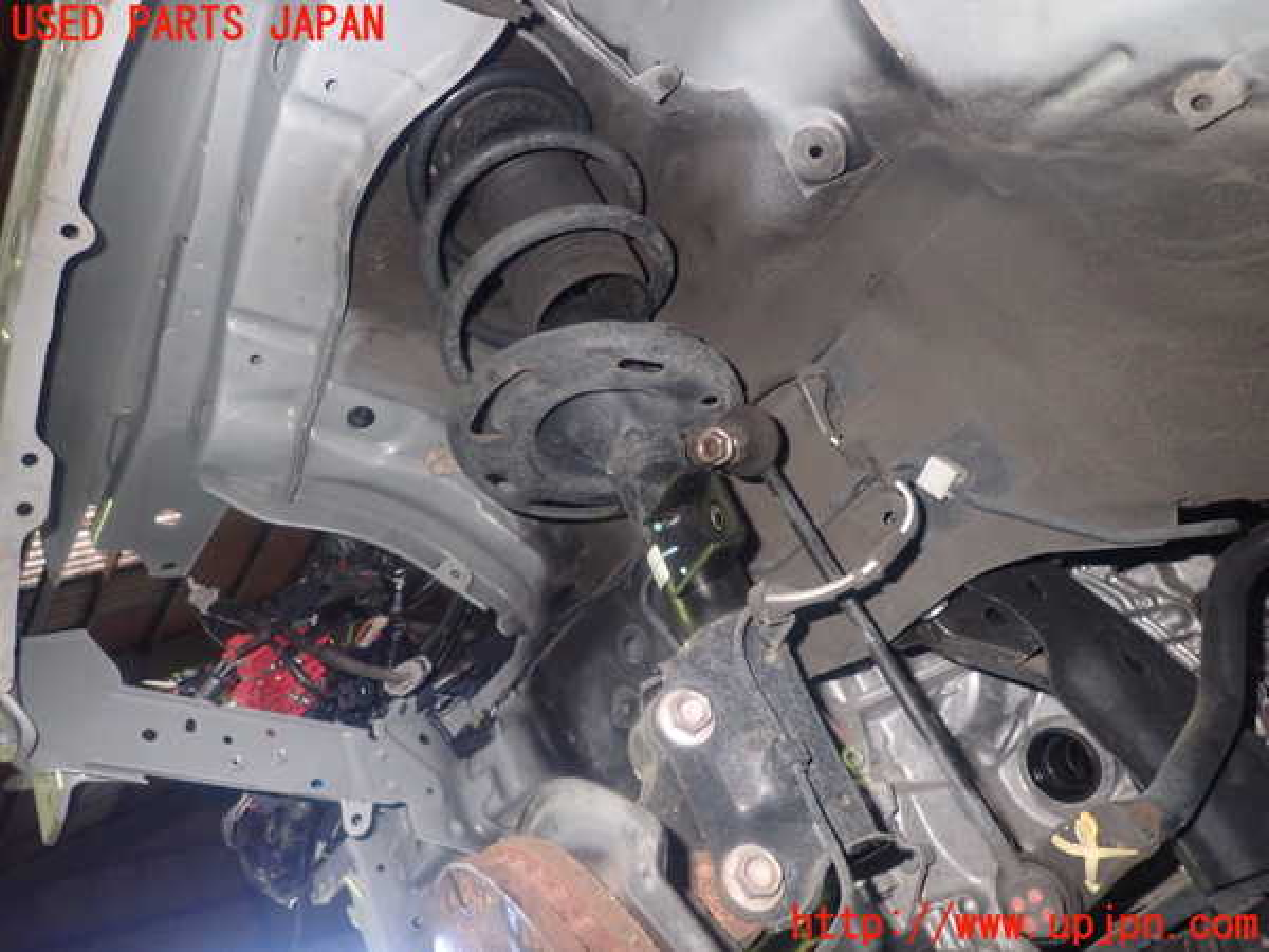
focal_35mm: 25
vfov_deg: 54.9
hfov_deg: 69.4
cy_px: 476
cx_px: 634
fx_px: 916
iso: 800
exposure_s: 1/30
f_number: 5.6
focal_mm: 4.5
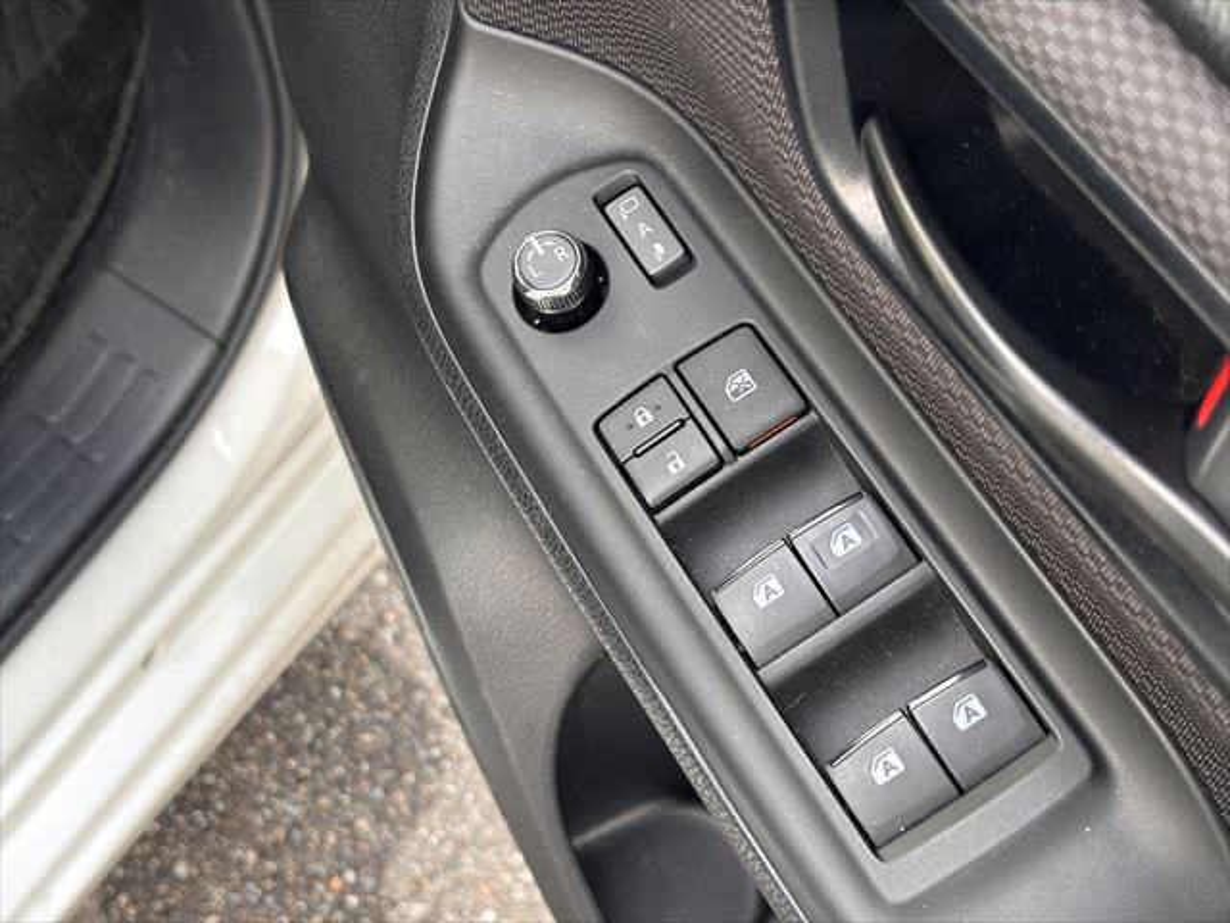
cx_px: 615
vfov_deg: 28.0
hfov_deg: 36.8
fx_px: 1848
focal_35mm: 52
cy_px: 462
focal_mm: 5.96
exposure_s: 1/53
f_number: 1.6
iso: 160
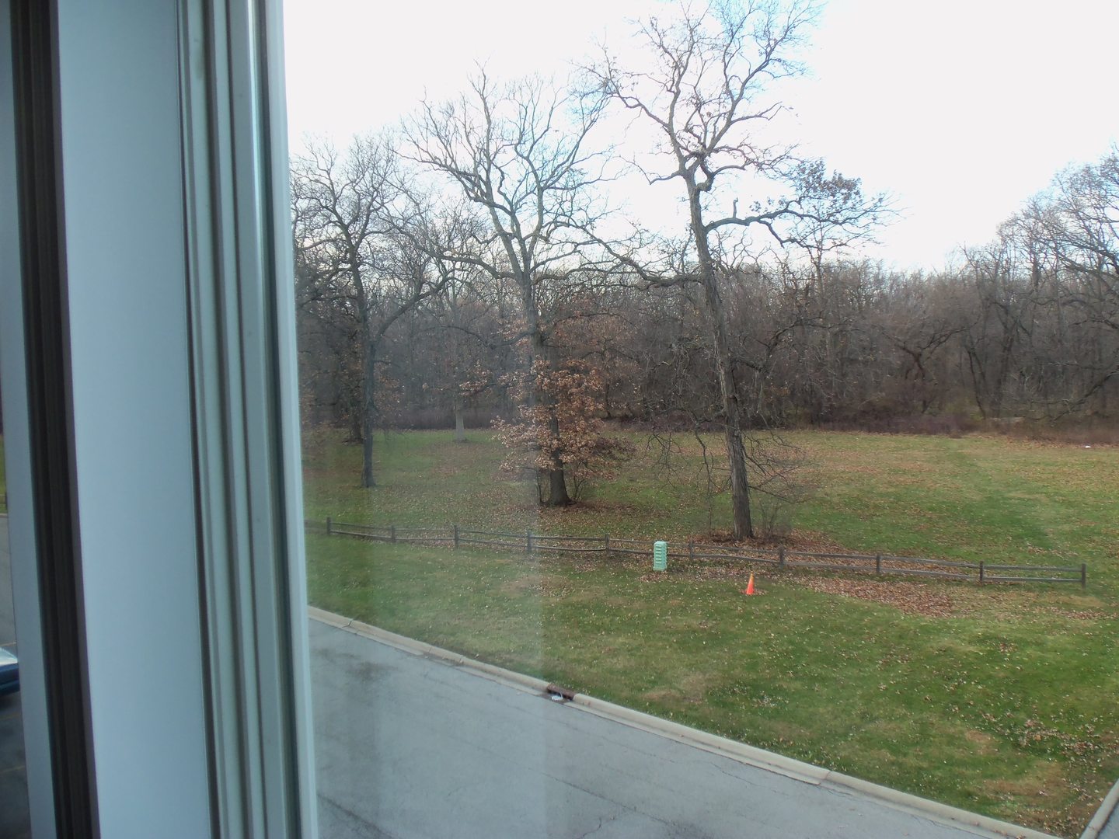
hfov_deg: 61.7
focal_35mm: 29
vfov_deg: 48.2
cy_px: 420
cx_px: 560
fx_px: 937
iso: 80
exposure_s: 1/80
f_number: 3.4
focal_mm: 5.2
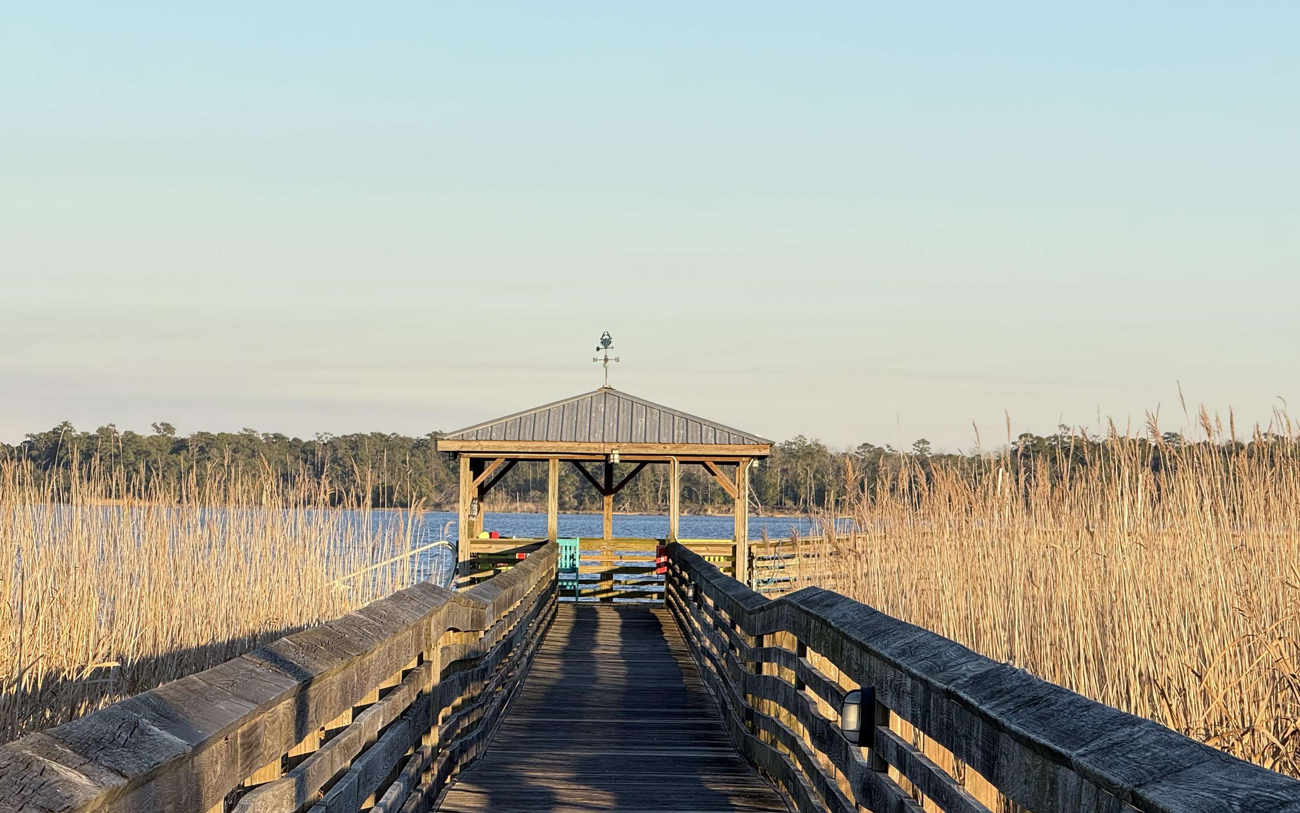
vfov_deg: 9.9
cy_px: 487
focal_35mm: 132
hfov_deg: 15.8
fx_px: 4677
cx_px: 636
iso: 50
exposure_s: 1/655
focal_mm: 15.66
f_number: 2.8
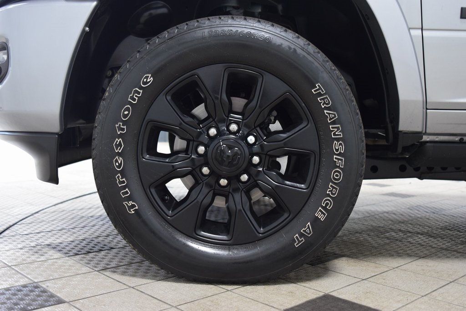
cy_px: 156
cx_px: 233
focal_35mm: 40
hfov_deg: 47.9
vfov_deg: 33.0
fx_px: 524
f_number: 3.2
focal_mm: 27
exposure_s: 1/60
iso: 1600
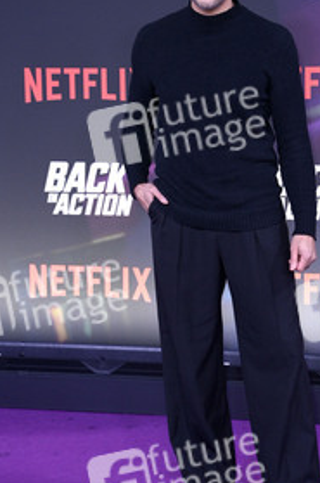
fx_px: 1191
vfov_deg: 22.9
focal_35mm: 89
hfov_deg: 15.3
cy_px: 215
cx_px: 227
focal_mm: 62
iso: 2500
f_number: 5.6
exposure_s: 1/250
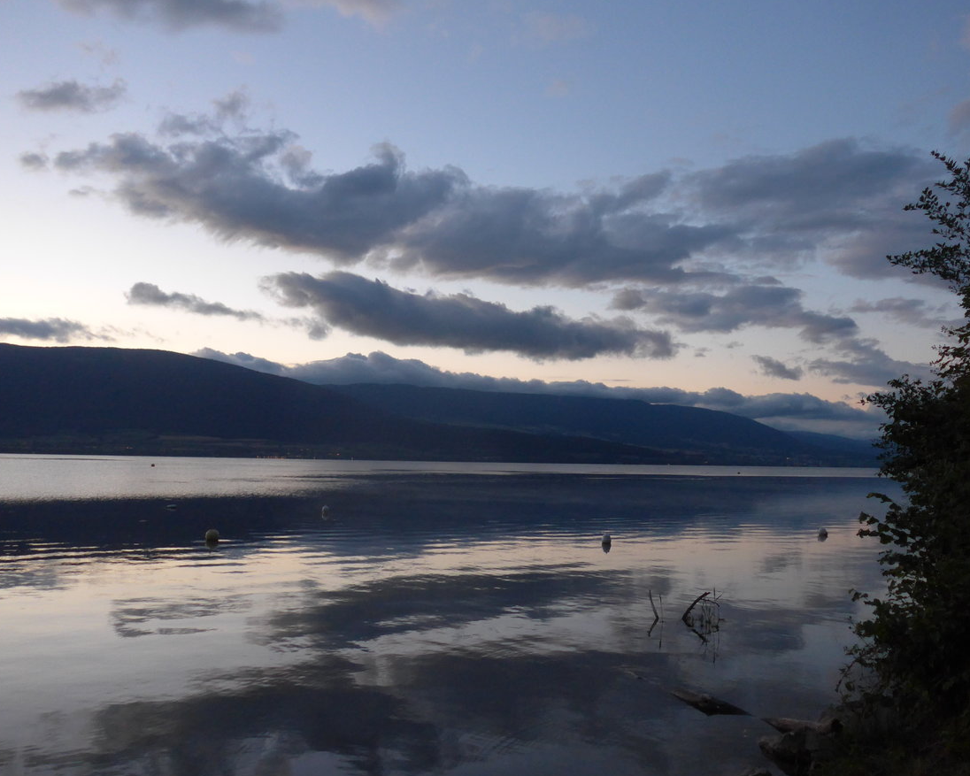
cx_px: 518
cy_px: 387
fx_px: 890
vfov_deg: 47.1
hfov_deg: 57.1
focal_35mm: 31
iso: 400
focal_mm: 6
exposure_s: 1/60
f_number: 2
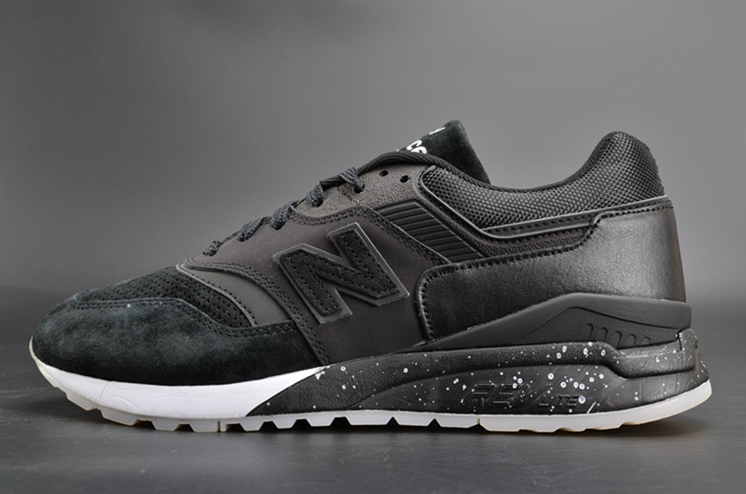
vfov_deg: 28.0
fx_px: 993
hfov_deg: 41.2
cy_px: 247
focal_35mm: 48
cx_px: 373
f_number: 10
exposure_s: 1/125
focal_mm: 32
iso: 160
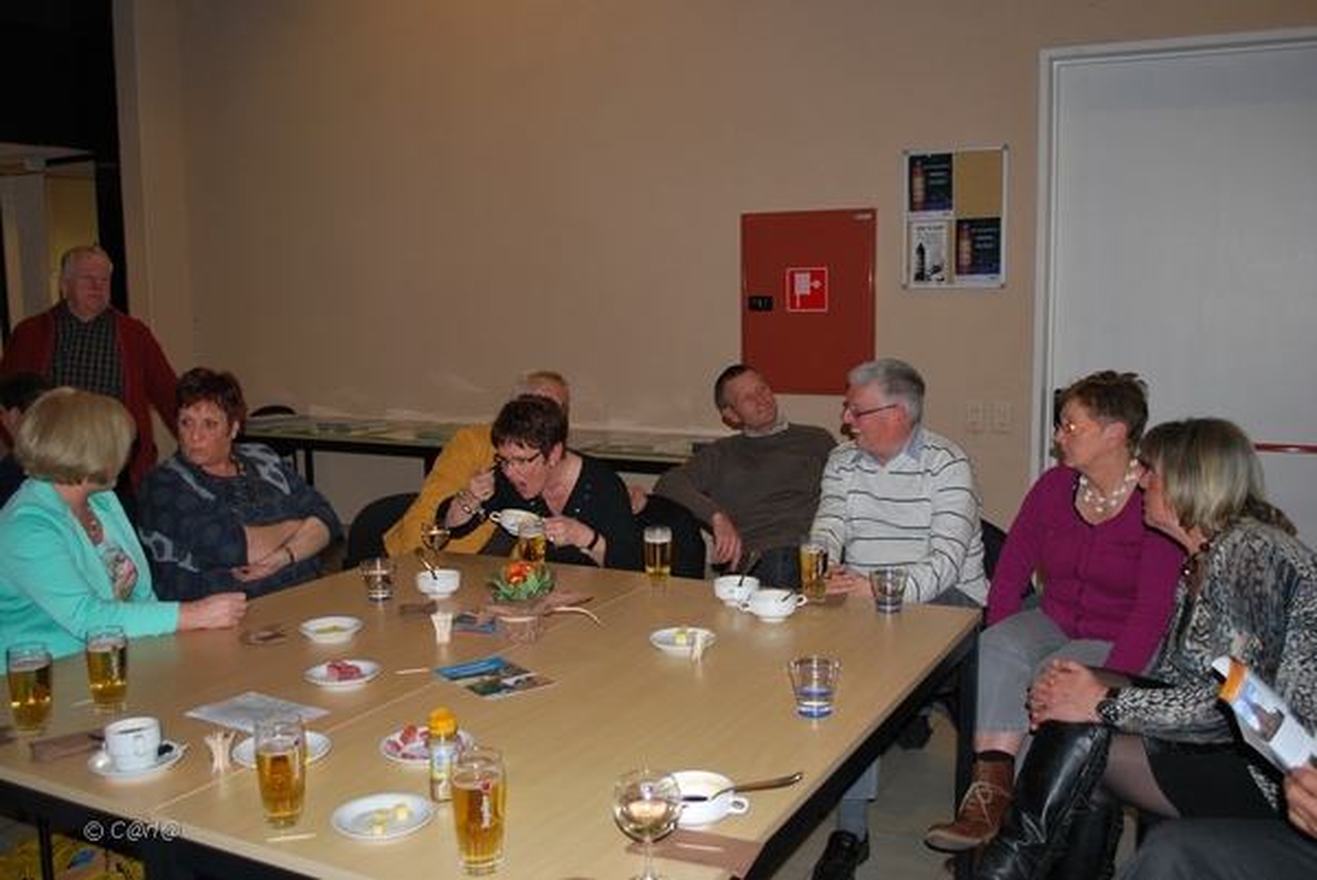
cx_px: 658
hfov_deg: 57.2
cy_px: 440
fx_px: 1208
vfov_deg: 40.0
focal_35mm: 33
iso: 200
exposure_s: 1/60
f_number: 4
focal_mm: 22
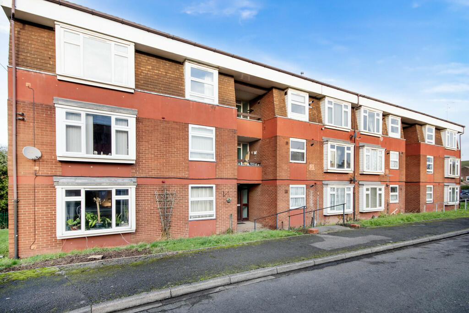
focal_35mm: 18
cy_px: 156
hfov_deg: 90.0
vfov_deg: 67.4
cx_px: 234
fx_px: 235
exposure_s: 1/40
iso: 100
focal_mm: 12
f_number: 8
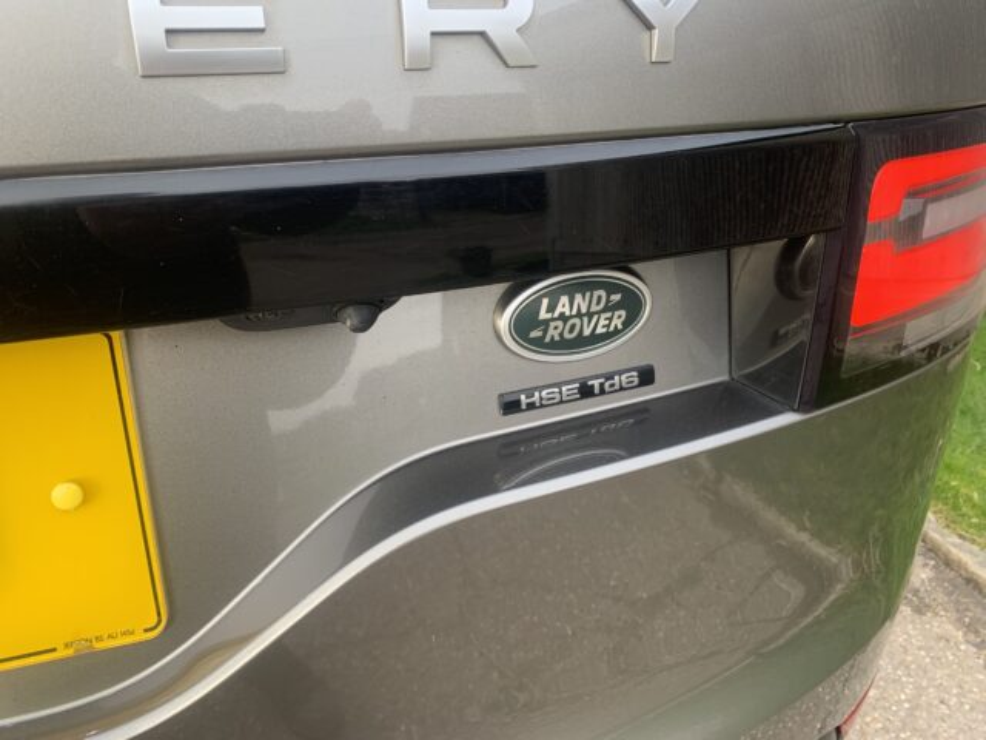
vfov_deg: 53.1
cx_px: 493
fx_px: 741
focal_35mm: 26
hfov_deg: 67.3
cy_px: 370
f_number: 1.8
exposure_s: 1/121
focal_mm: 4.25
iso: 32
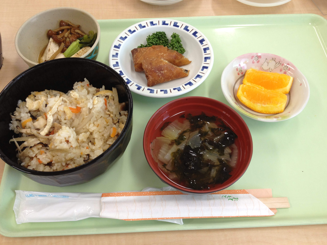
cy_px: 122
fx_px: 331
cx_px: 164
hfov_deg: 52.6
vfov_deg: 40.7
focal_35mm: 35
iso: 64
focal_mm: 4.28
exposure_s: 1/40
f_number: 2.4
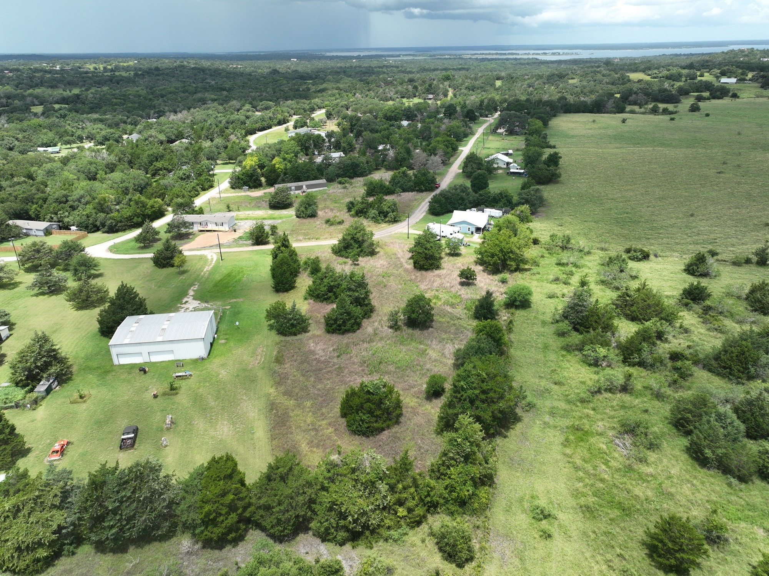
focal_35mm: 24
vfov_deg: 56.8
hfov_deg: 71.6
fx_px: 533
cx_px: 384
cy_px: 288
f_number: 2.8
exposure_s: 1/1250
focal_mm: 12.29
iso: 110
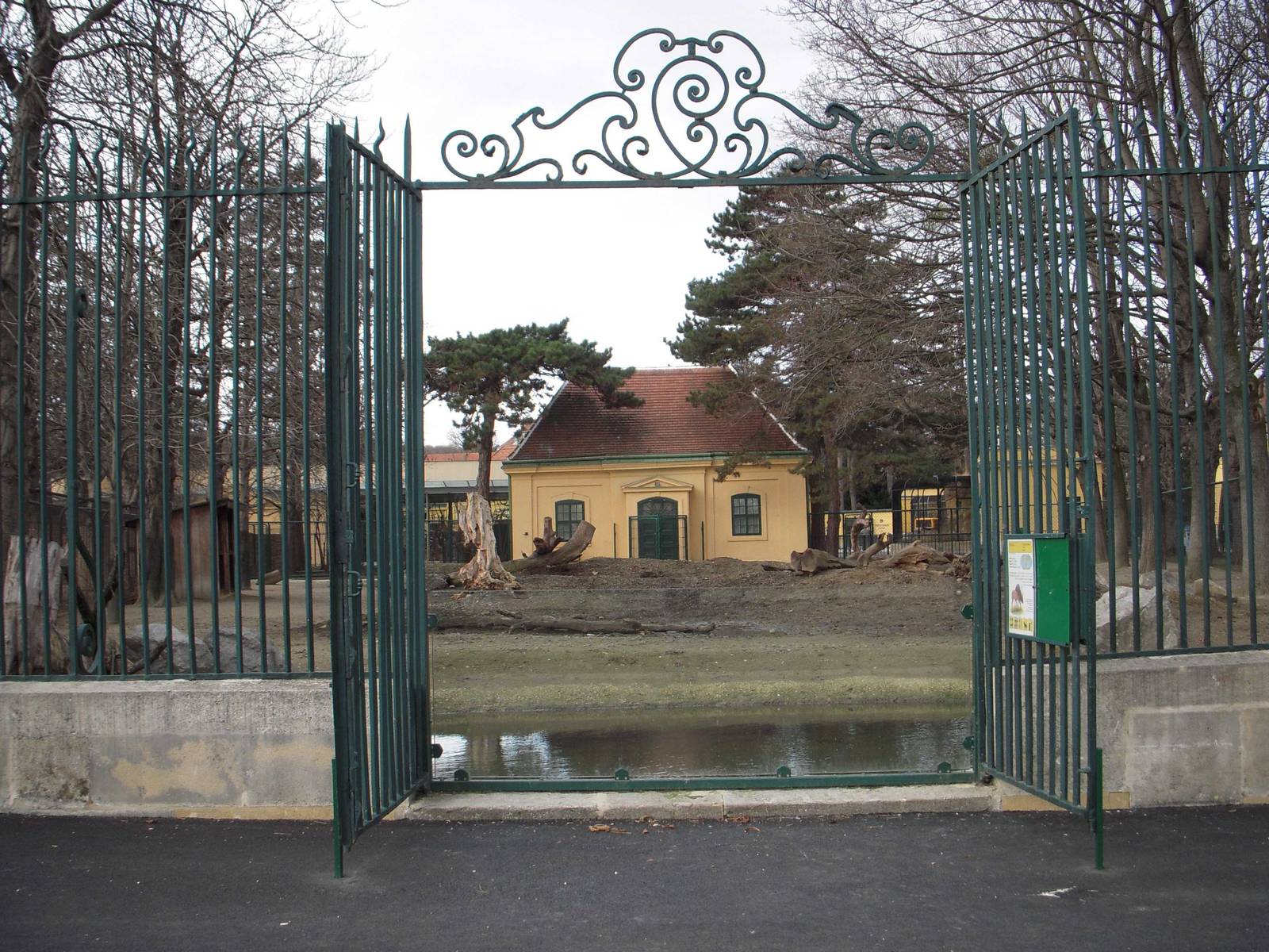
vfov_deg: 37.7
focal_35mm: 38
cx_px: 634
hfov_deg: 49.0
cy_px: 476
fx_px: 1393
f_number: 3.3
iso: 100
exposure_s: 1/160
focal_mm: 6.3
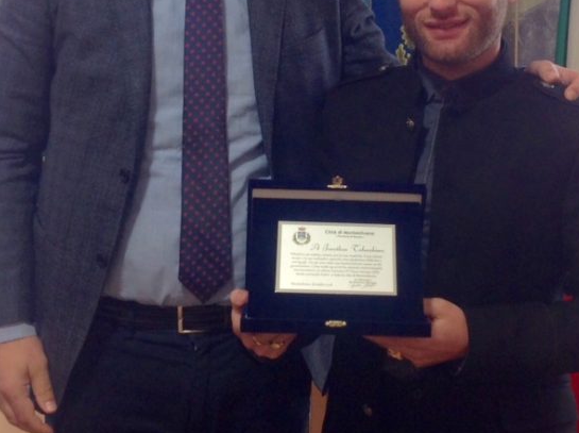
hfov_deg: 25.3
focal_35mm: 77
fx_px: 1286
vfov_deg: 18.9
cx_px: 363
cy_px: 80
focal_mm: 4.28
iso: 80
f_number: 2.4
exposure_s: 1/15
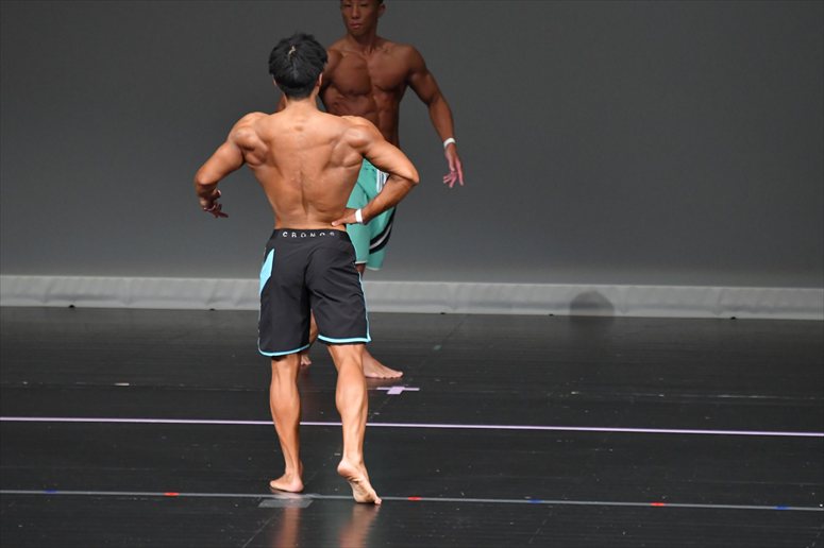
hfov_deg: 6.0
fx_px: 7893
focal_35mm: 345
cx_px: 412
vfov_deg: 4.0
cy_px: 274
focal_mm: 230
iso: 4000
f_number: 5.6
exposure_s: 1/400
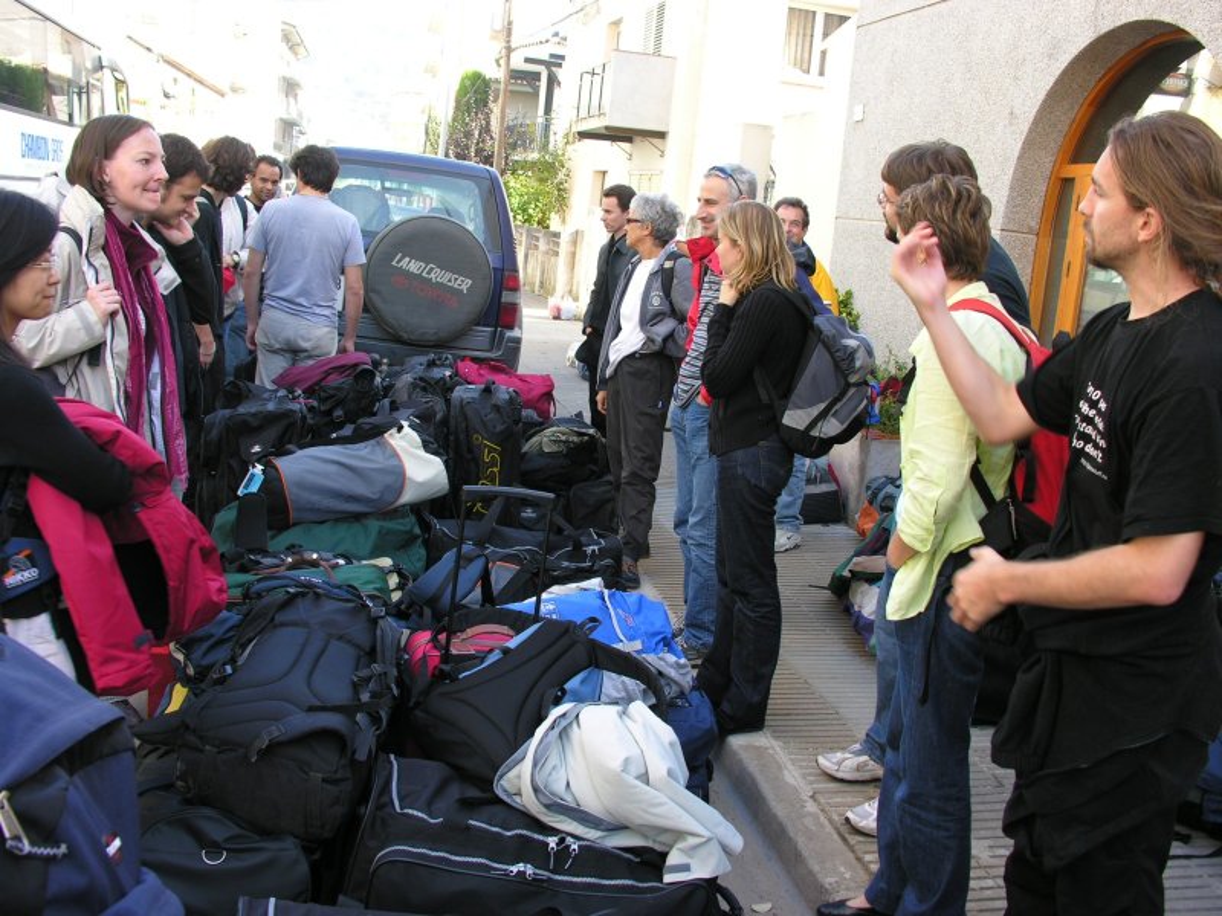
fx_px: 1236
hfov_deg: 52.6
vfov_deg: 40.7
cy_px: 458
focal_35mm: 35
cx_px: 611
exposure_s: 1/55.6
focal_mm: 8.9
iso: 50
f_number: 3.6
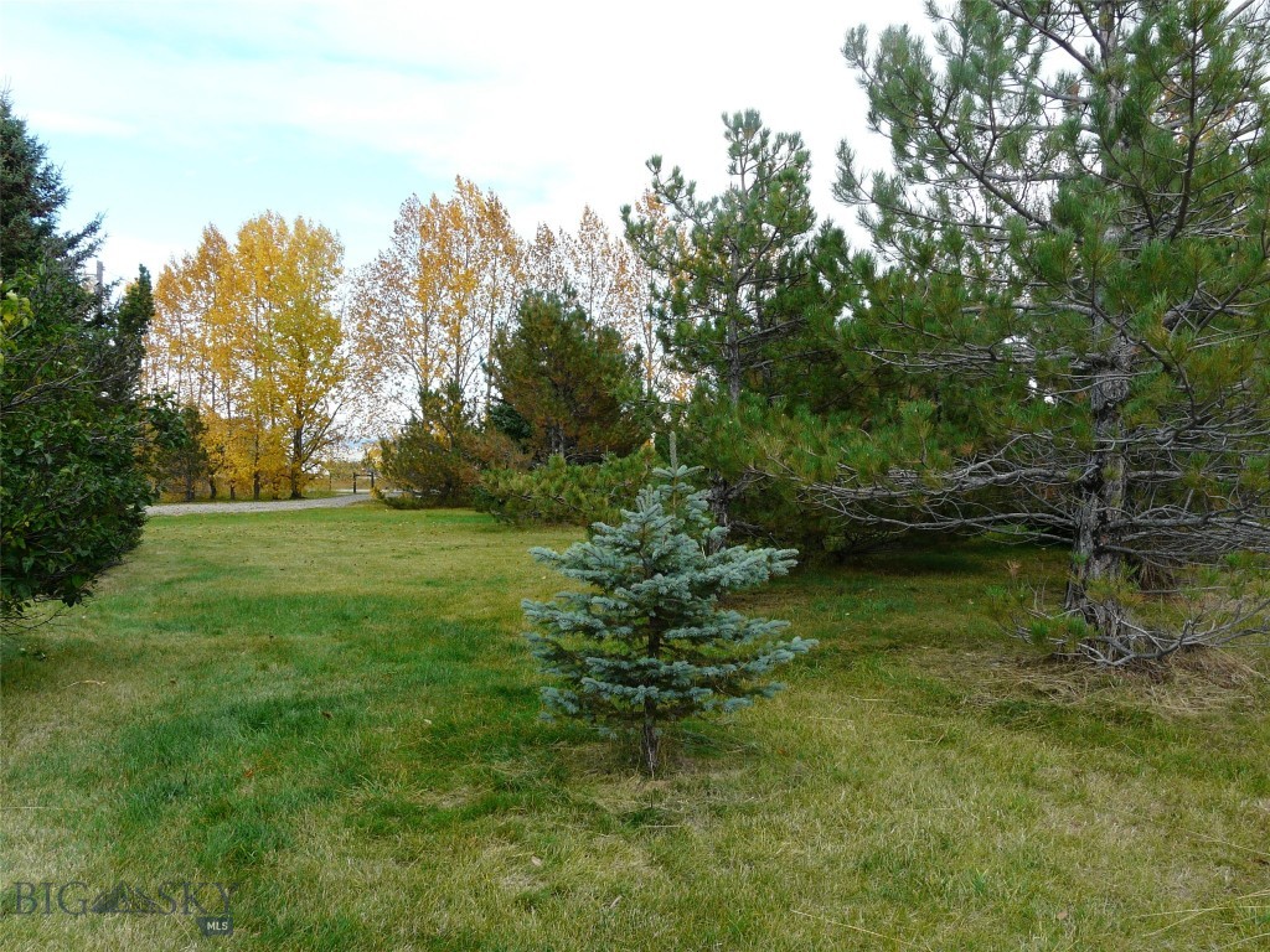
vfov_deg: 49.7
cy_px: 476
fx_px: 1027
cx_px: 635
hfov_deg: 63.4
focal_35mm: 28
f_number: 4.5
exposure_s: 1/200
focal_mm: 4.6
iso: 100
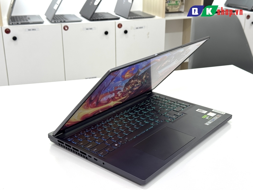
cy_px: 95
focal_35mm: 48
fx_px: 351
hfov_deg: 39.7
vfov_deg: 30.3
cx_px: 126
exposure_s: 1/121
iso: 64
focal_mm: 6.76
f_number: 1.78
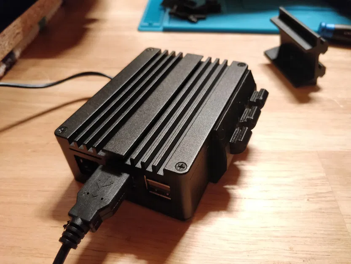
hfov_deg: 71.6
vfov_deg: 56.8
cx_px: 176
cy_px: 132
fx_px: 243
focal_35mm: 24
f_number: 1.7
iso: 2000
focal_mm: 4.1
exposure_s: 1/25
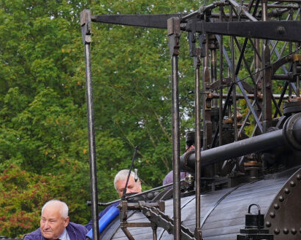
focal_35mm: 209
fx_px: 1861
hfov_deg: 9.2
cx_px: 283
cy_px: 119
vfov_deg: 7.4
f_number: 6.3
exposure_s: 1/200
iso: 250
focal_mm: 52
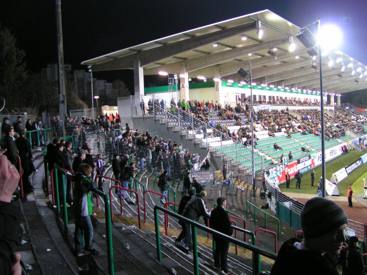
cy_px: 138
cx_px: 184
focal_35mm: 38
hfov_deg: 49.0
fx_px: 403
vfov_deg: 37.7
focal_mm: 5.8
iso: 200
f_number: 2.8
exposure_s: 1/8
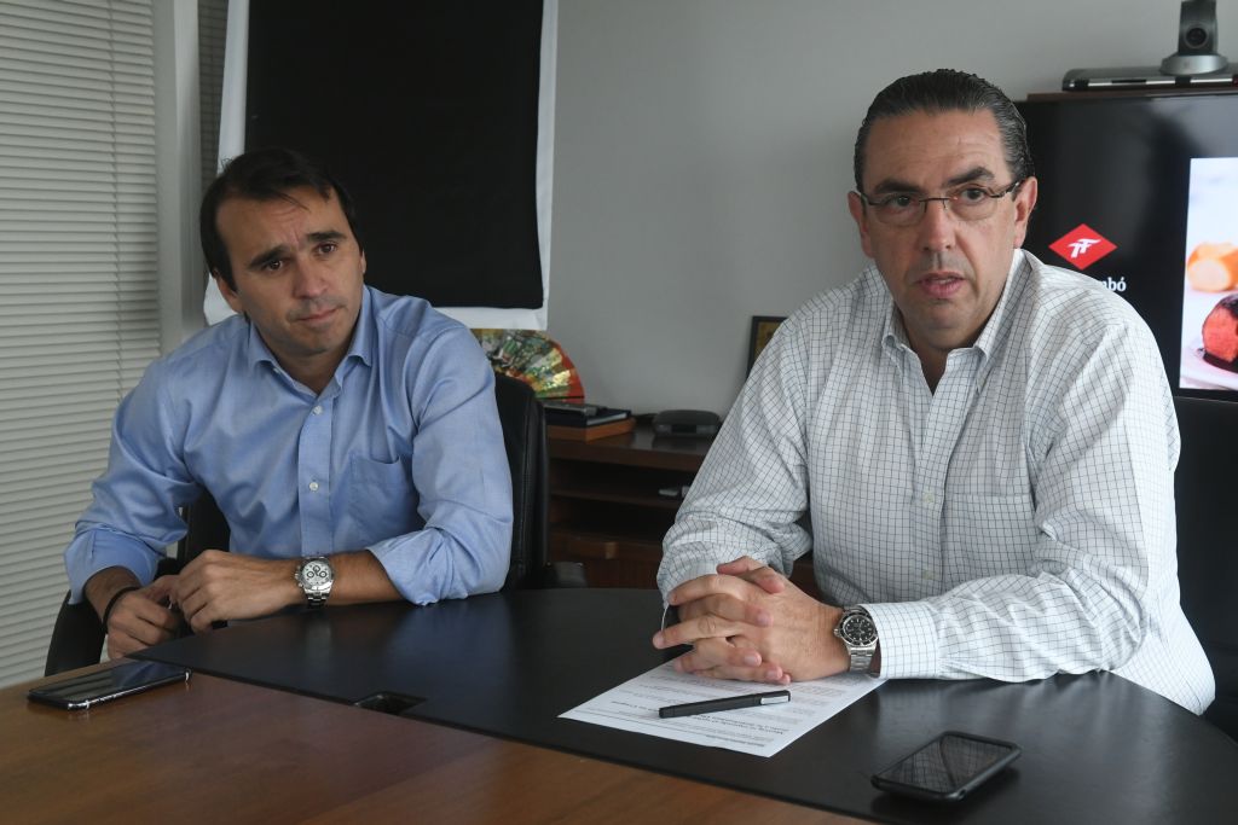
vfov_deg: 28.1
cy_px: 412
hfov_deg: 41.1
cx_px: 619
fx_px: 1651
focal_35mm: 48
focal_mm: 32
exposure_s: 1/125
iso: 1600
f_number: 5.6
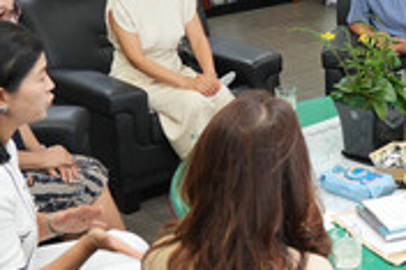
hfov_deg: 22.4
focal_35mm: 82
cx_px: 514
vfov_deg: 16.4
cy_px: 39
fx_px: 924
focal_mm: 24
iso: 640
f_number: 4
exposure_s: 1/60
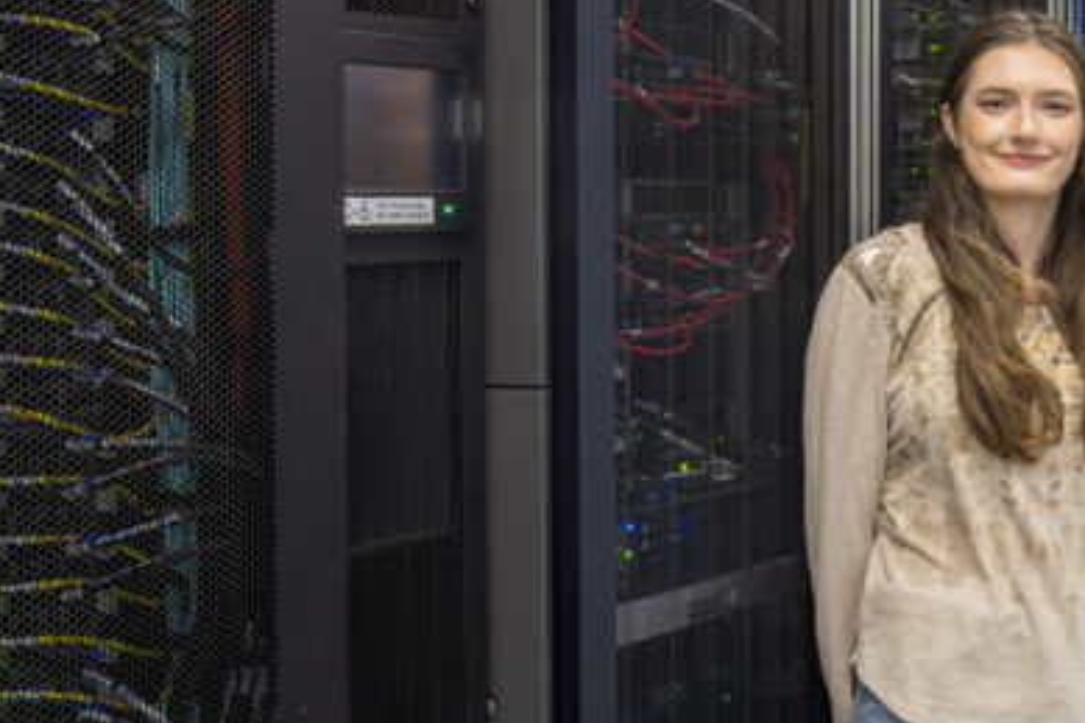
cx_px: 1065
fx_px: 2380
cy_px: 585
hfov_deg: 24.6
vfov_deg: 17.1
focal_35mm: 79
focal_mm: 30
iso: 1600
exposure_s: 1/8
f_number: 8
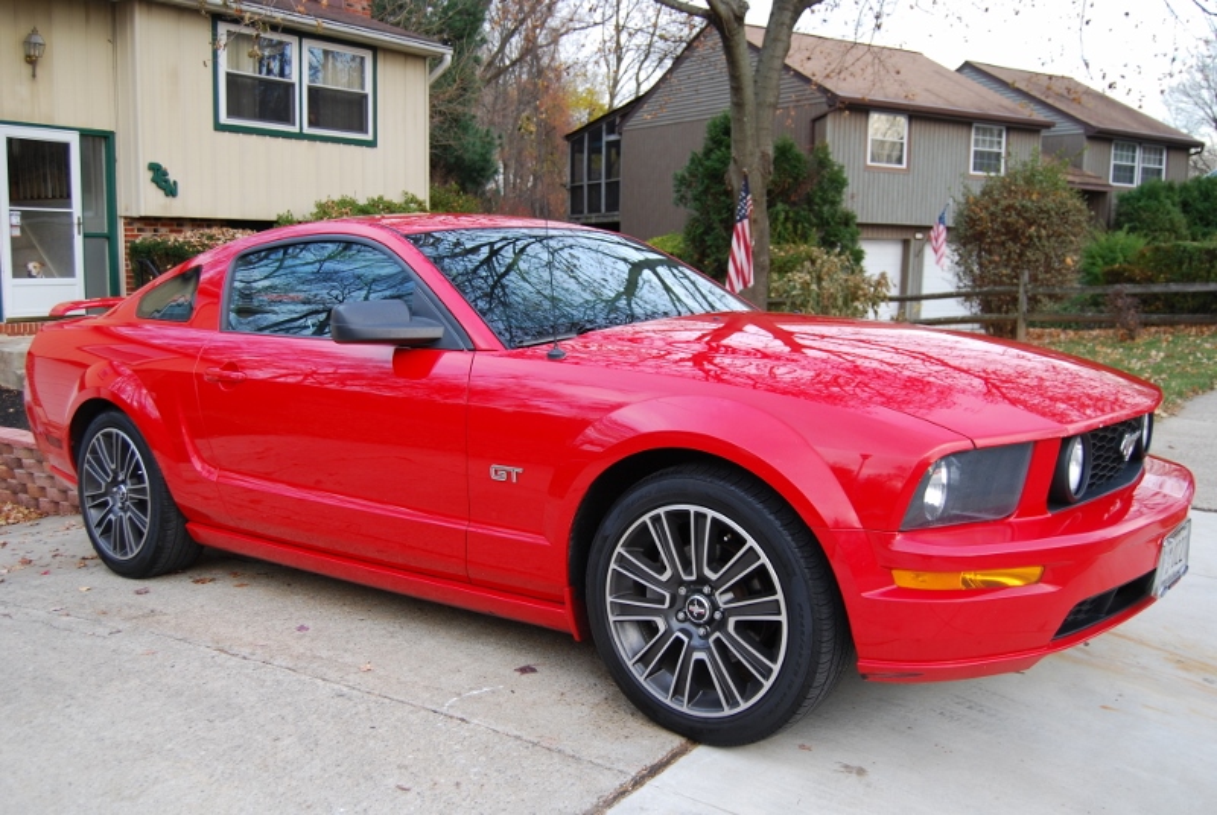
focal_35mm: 33
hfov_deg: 57.2
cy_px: 408
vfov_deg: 40.1
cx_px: 608
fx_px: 1117
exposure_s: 1/80
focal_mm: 22
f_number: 4.5
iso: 200
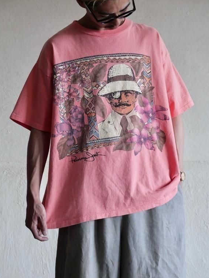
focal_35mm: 121
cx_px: 101
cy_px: 154
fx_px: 974
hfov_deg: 12.2
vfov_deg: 16.3
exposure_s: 1/125
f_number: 4
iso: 1250
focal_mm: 54
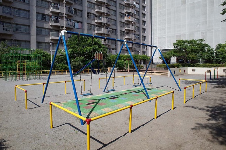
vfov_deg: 40.9
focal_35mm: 32
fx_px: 200
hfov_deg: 58.8
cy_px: 70
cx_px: 109
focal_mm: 18.3
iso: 100
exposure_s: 1/1250
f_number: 4
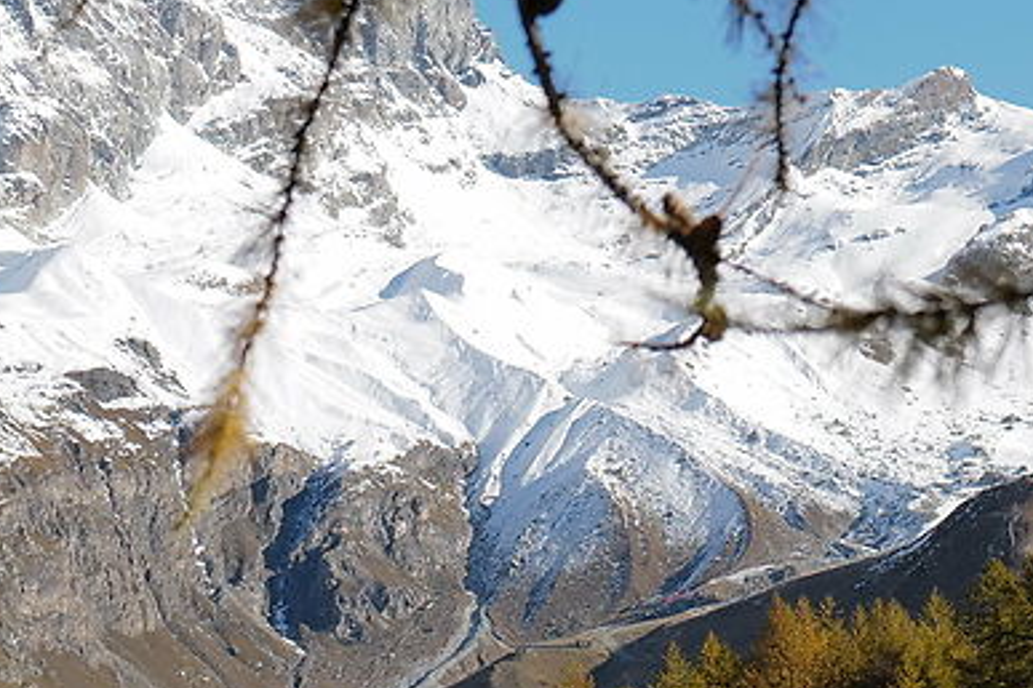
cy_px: 579
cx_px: -299
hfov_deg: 10.8
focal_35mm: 186
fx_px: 5337
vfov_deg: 7.4
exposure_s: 1/640
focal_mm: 30
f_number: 4.5
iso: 100
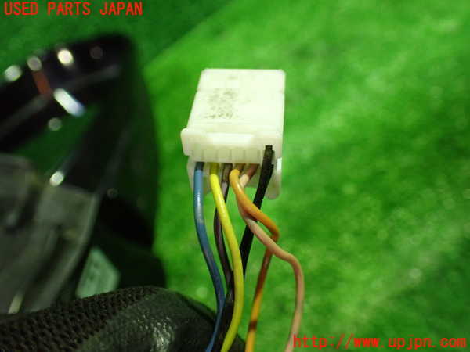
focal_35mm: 30
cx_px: 235
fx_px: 407
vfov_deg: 46.8
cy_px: 176
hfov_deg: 60.0
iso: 800
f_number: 2.3
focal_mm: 5.4
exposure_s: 1/40
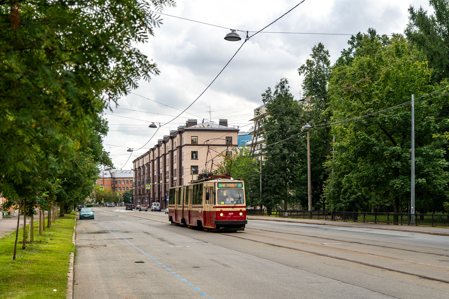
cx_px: 224
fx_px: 698
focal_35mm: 56
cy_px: 150
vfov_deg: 24.2
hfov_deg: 35.6
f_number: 4.5
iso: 160
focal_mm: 56
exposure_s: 1/500
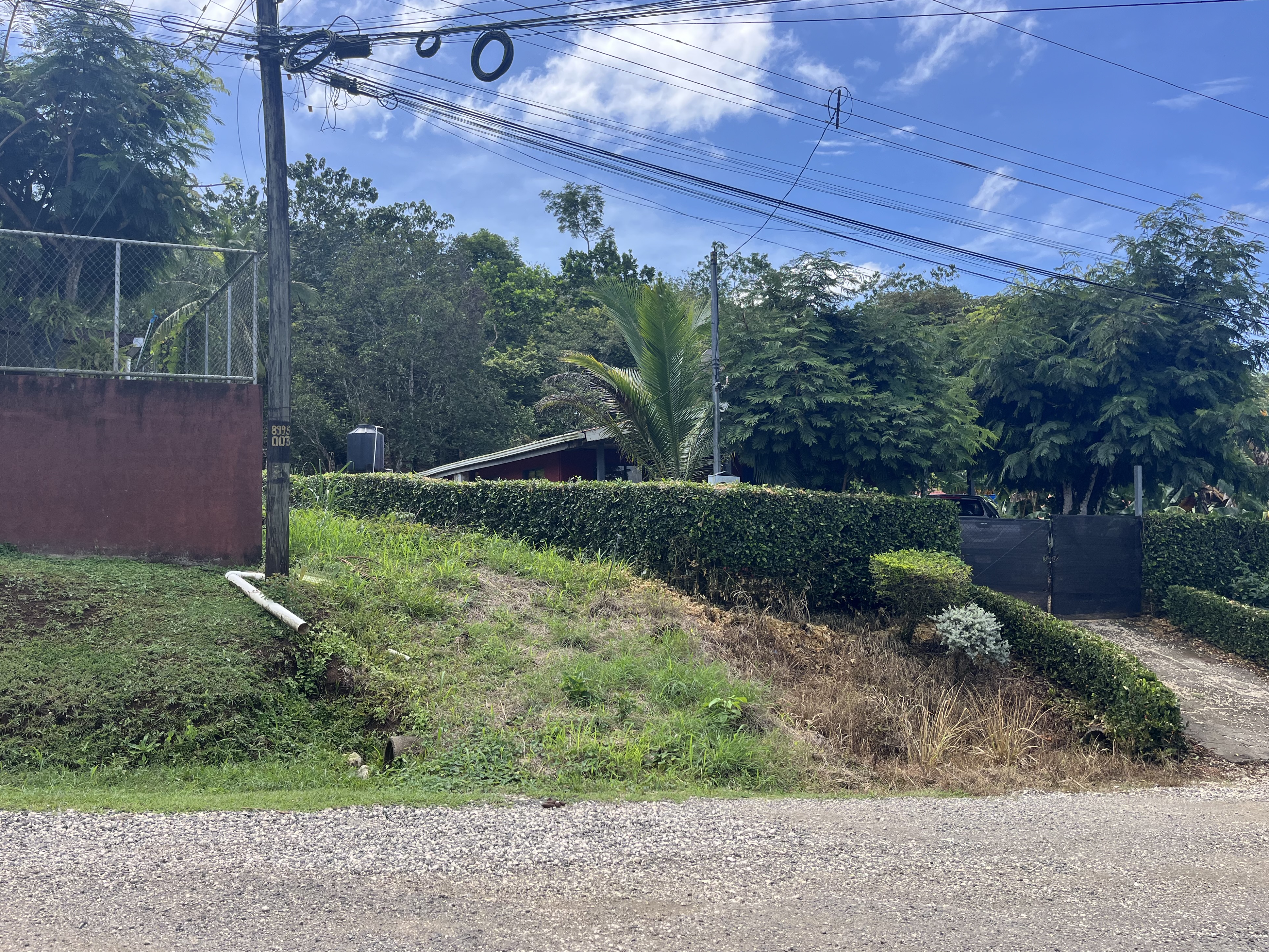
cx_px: 613
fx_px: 990
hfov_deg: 65.3
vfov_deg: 51.3
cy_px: 462
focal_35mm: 27
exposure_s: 1/1580
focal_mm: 5.1
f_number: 1.6
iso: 50
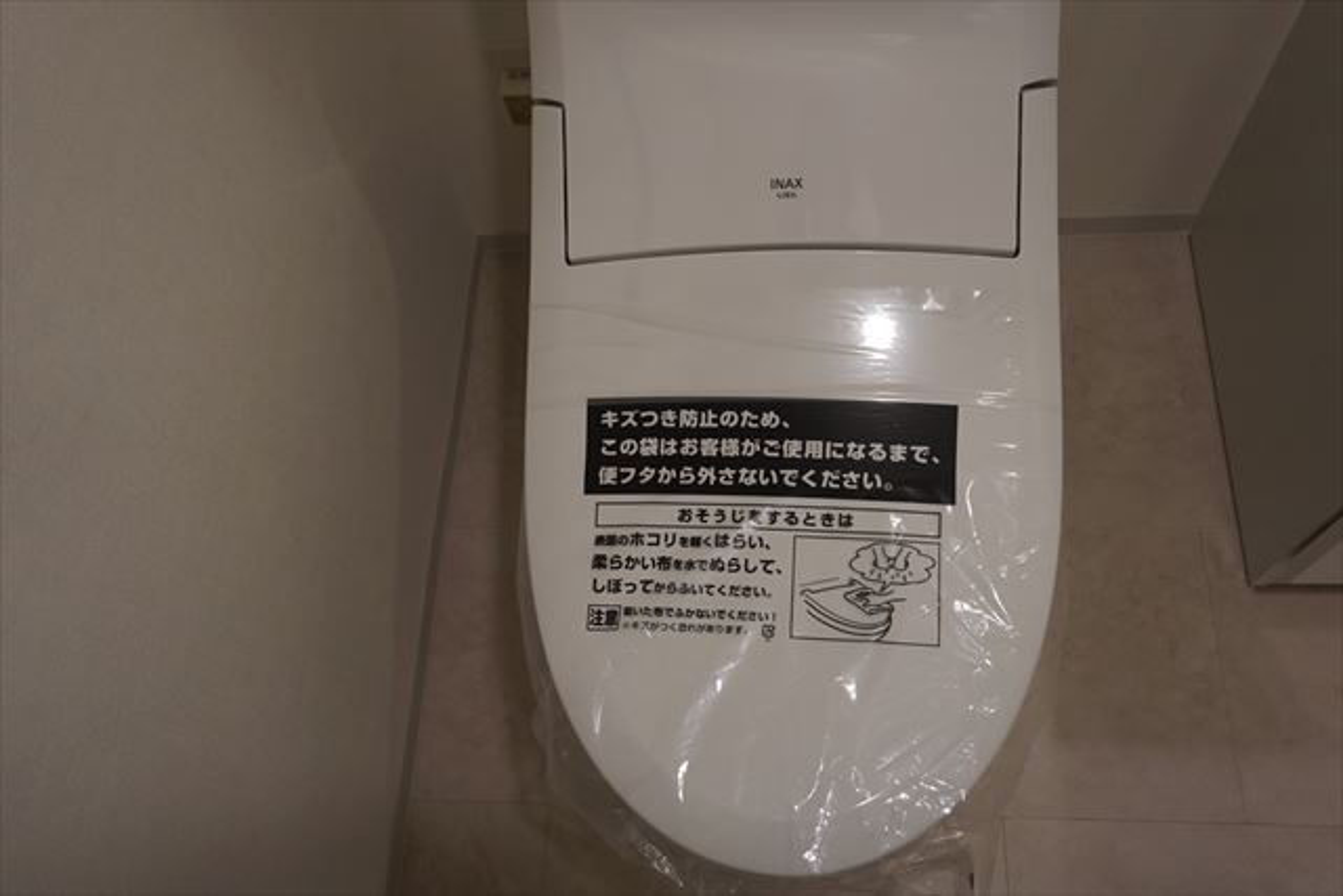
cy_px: 448
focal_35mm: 30
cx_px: 672
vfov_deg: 43.6
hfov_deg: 61.9
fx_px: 1119
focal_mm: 20
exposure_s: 1/160
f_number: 4
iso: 800
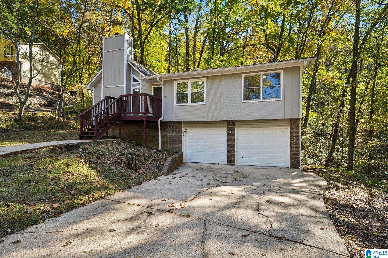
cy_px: 129
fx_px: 205
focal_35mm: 19
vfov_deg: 64.5
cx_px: 194
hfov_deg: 86.9
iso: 400
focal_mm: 19
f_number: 8
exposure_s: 1/100
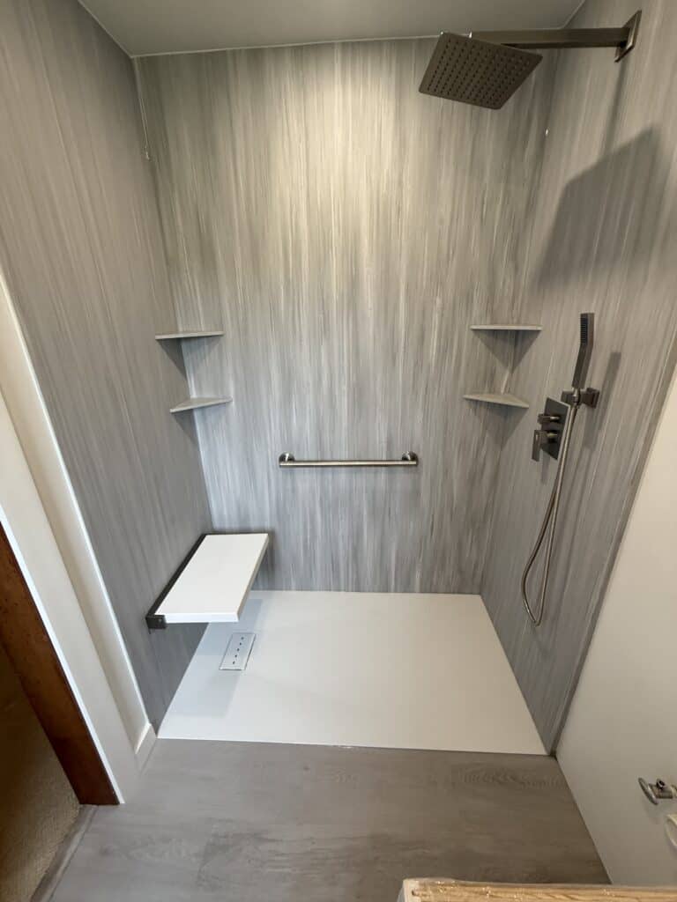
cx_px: 338
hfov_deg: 85.7
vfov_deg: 102.1
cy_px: 451
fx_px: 365
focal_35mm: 14
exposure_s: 1/120
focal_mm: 2.22
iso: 200
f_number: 2.2
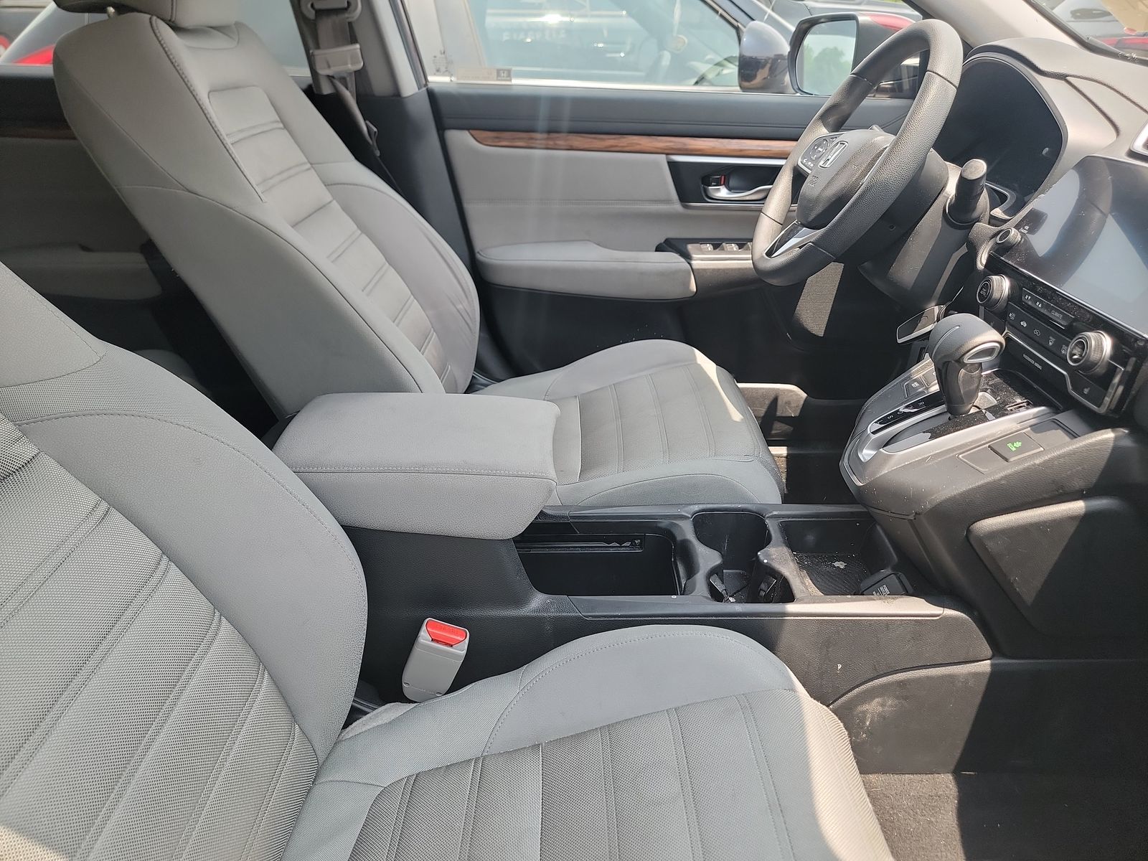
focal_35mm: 24
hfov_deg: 71.6
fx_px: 796
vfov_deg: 56.8
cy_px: 430
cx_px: 574
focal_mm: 6.7
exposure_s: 1/119
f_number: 1.8
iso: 98
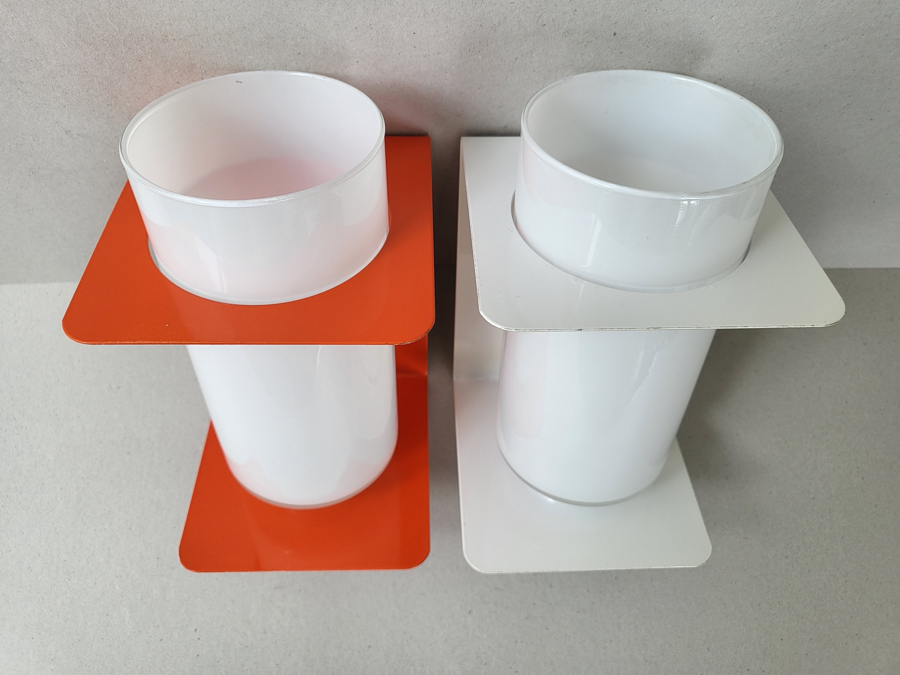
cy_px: 338
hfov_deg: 67.3
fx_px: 676
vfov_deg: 53.1
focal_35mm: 26
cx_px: 450
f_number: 1.8
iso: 50
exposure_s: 1/143
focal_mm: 4.25
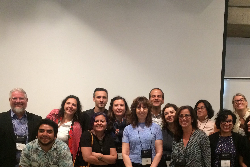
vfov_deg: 29.7
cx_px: 154
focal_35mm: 44
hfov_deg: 44.2
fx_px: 306
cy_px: 137
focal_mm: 4.15
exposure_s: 1/30
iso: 250
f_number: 2.2
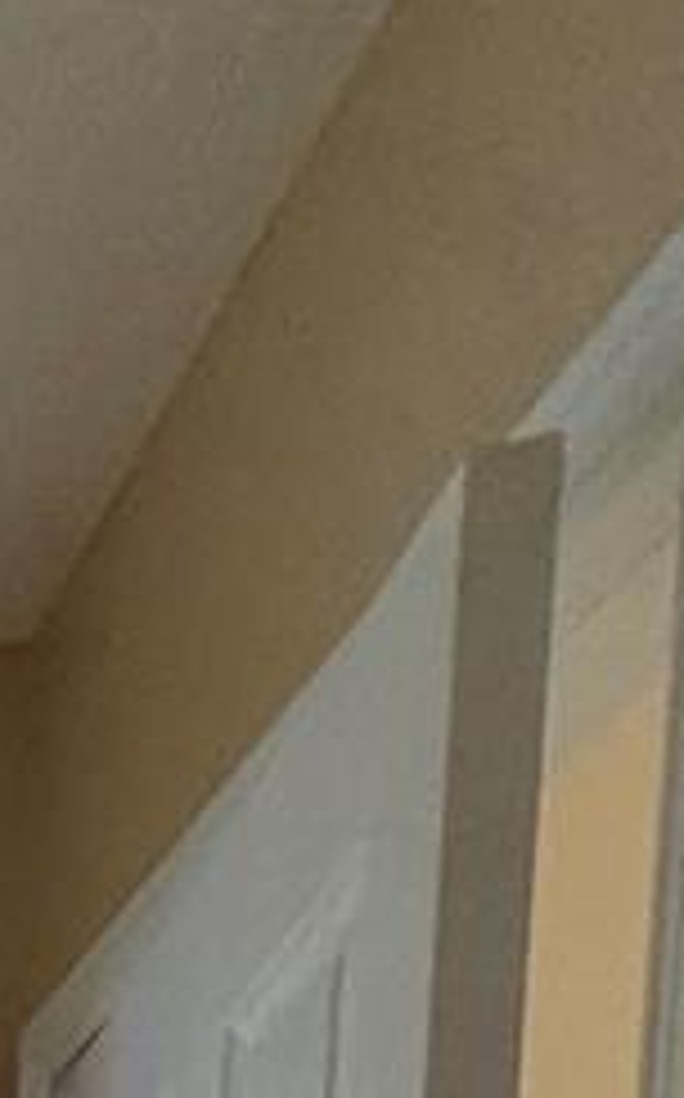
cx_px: -1184
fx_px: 2182
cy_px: 2142
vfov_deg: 18.9
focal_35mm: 73
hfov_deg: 12.1
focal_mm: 2.22
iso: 250
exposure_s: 1/60
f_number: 2.2
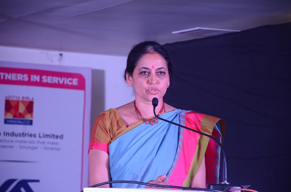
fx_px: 1693
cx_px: 146
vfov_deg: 6.5
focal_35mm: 210
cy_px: 96
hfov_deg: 9.8
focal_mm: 140
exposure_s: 1/125
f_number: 5.6
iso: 1600
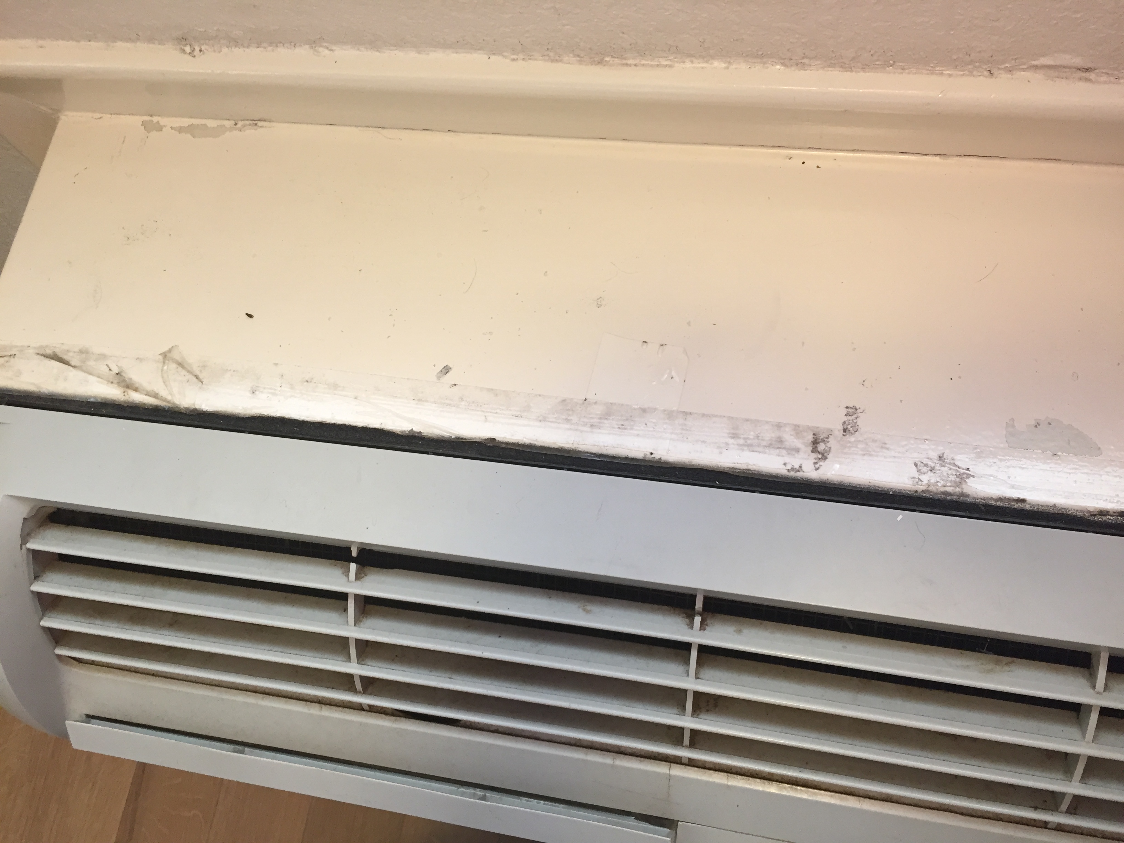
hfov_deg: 61.7
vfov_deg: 48.2
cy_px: 422
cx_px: 562
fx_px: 942
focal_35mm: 29
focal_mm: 4.15
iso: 100
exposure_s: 1/30
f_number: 2.2
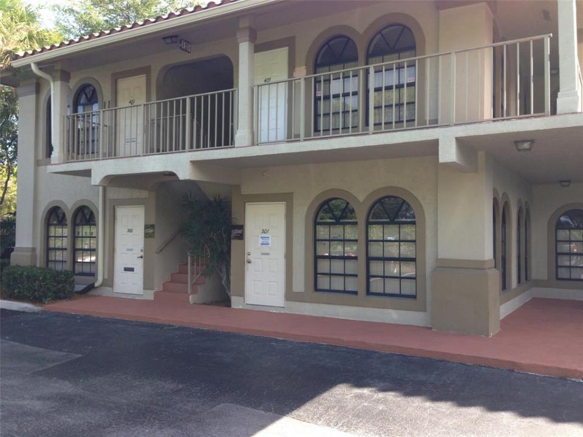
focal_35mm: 33
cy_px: 218
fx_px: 556
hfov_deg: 55.4
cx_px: 292
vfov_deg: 42.9
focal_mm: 4.12
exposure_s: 1/267
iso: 50
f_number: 2.4
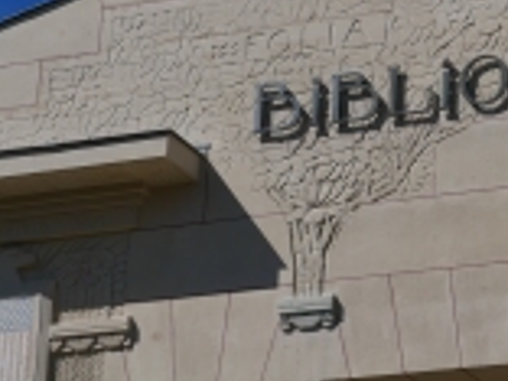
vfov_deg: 7.6
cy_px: 231
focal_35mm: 195
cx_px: 508
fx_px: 2862
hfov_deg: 10.1
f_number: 9
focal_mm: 38
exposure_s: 1/1000
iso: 200
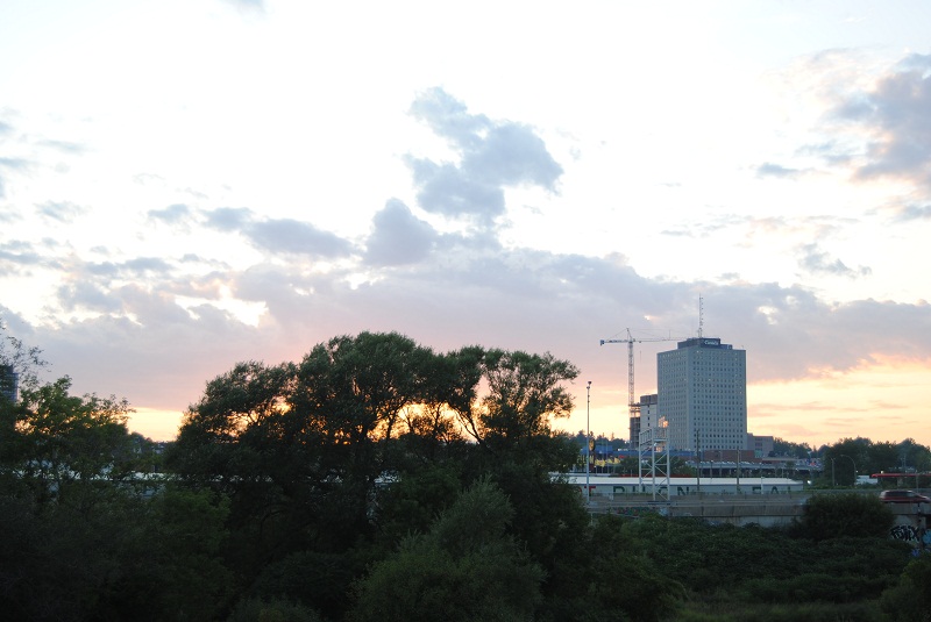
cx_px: 466
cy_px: 311
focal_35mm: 52
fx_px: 1359
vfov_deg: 25.8
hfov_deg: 37.8
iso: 100
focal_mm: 35
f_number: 4.5
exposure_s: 1/60
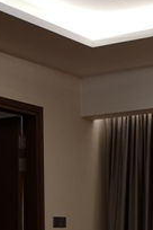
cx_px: 127
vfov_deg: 18.2
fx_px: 701
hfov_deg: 12.4
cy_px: 215
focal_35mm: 110
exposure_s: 1/60
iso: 160
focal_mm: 3.95
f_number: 1.8
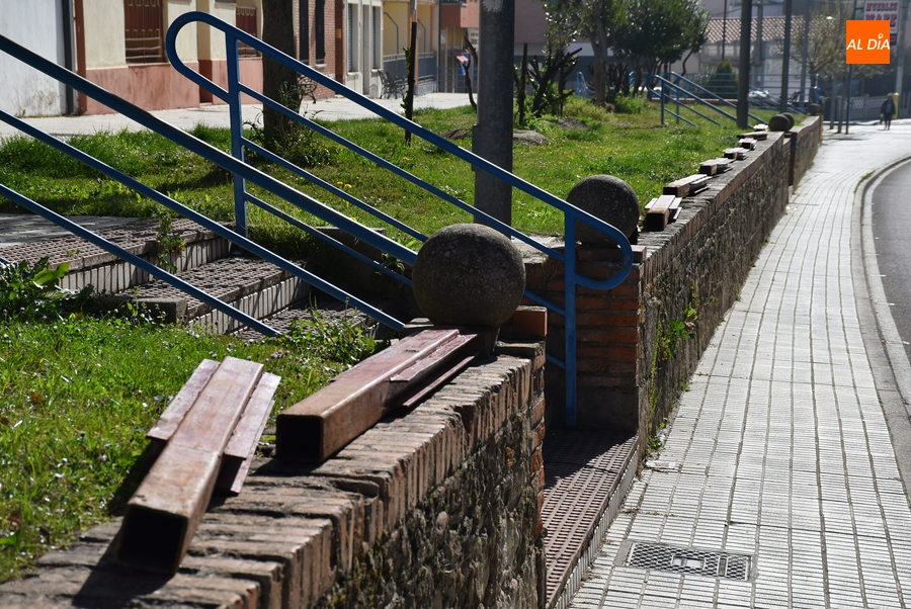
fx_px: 2128
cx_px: 456
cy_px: 304
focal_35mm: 84
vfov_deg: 16.3
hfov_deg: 24.2
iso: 200
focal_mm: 56
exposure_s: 1/800
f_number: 7.1
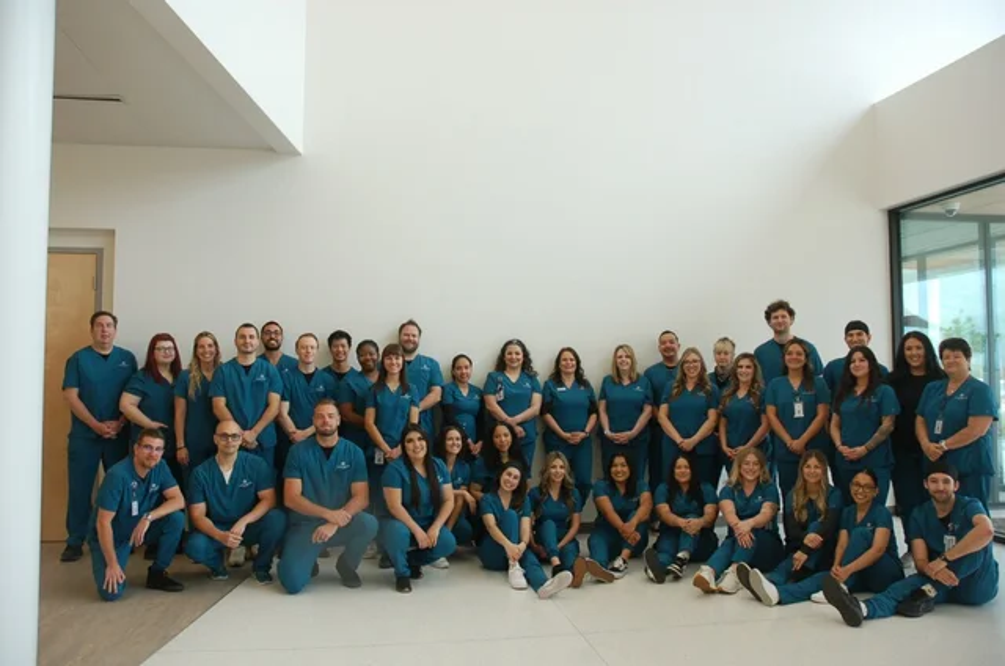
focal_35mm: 27
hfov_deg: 67.5
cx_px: 502
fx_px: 752
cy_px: 333
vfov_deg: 47.7
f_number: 4.5
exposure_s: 1/80
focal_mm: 18
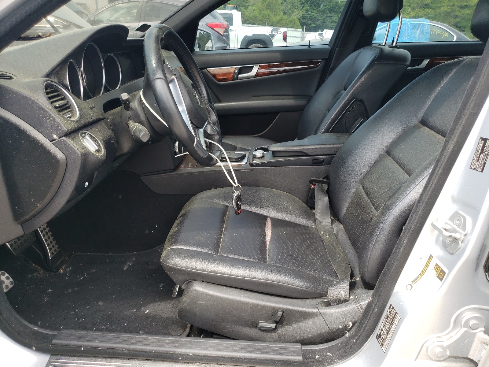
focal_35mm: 26
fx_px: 367
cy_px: 184
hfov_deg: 67.3
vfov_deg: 53.1
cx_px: 244
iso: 50
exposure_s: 1/357
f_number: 1.5
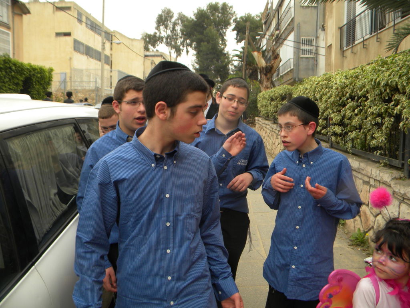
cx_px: 205
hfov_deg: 63.4
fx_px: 332
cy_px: 154
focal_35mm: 28
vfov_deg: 49.7
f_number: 3.5
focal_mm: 5
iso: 80
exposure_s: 1/358
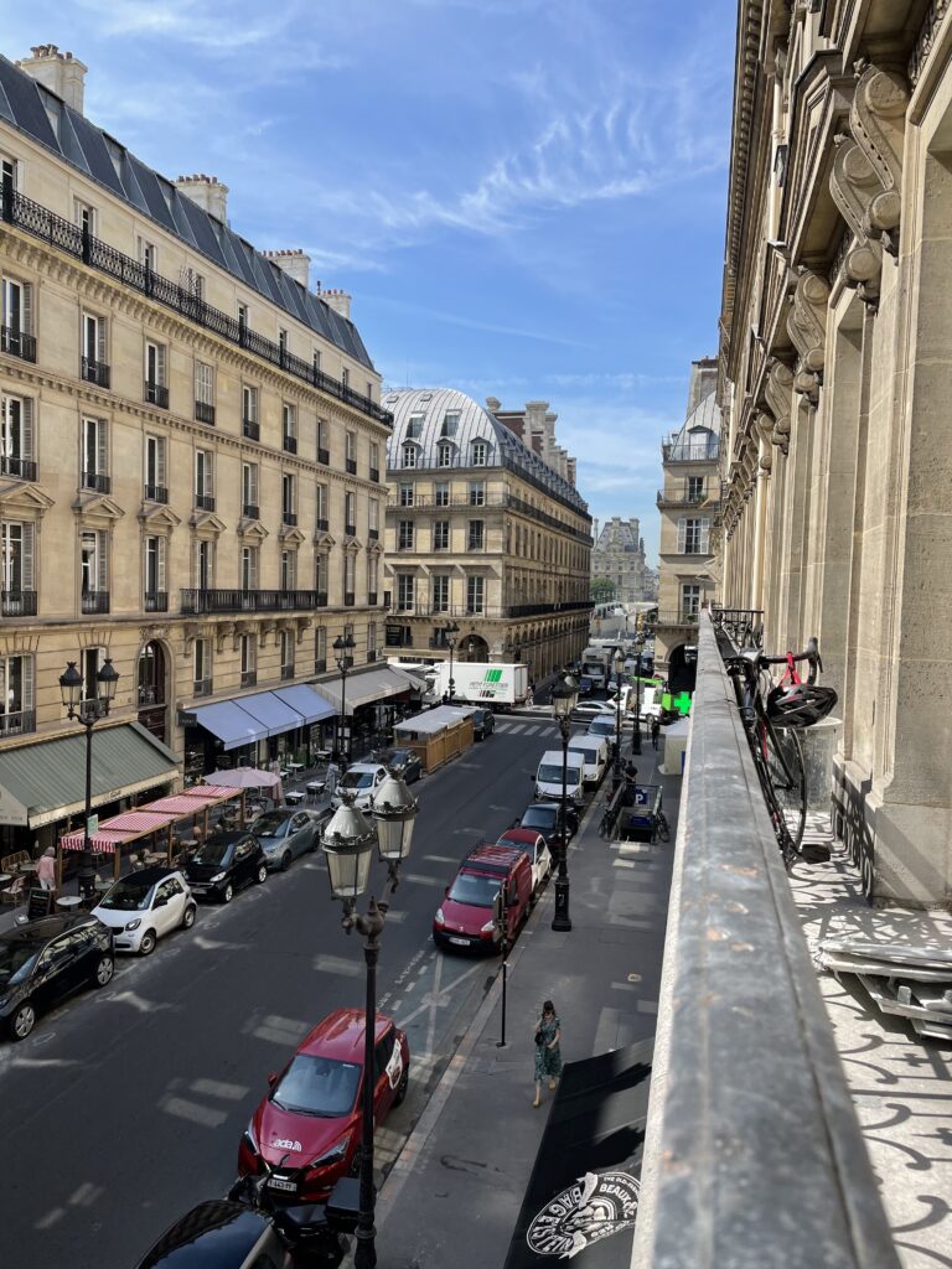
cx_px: 476
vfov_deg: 67.3
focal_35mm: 26
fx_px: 953
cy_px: 634
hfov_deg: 53.1
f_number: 1.6
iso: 32
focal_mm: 4.2
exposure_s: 1/2506
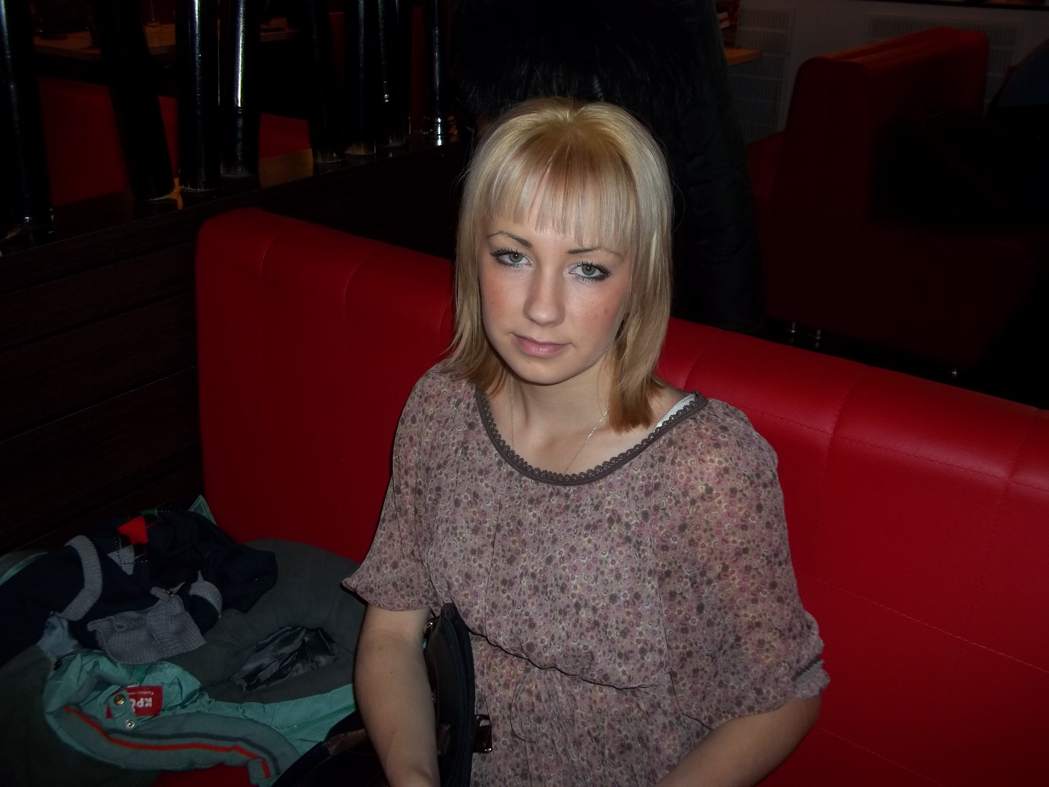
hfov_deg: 56.8
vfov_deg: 44.2
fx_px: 970
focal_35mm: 32
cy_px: 394
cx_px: 524
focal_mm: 5.7
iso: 64
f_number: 2.9
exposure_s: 1/30
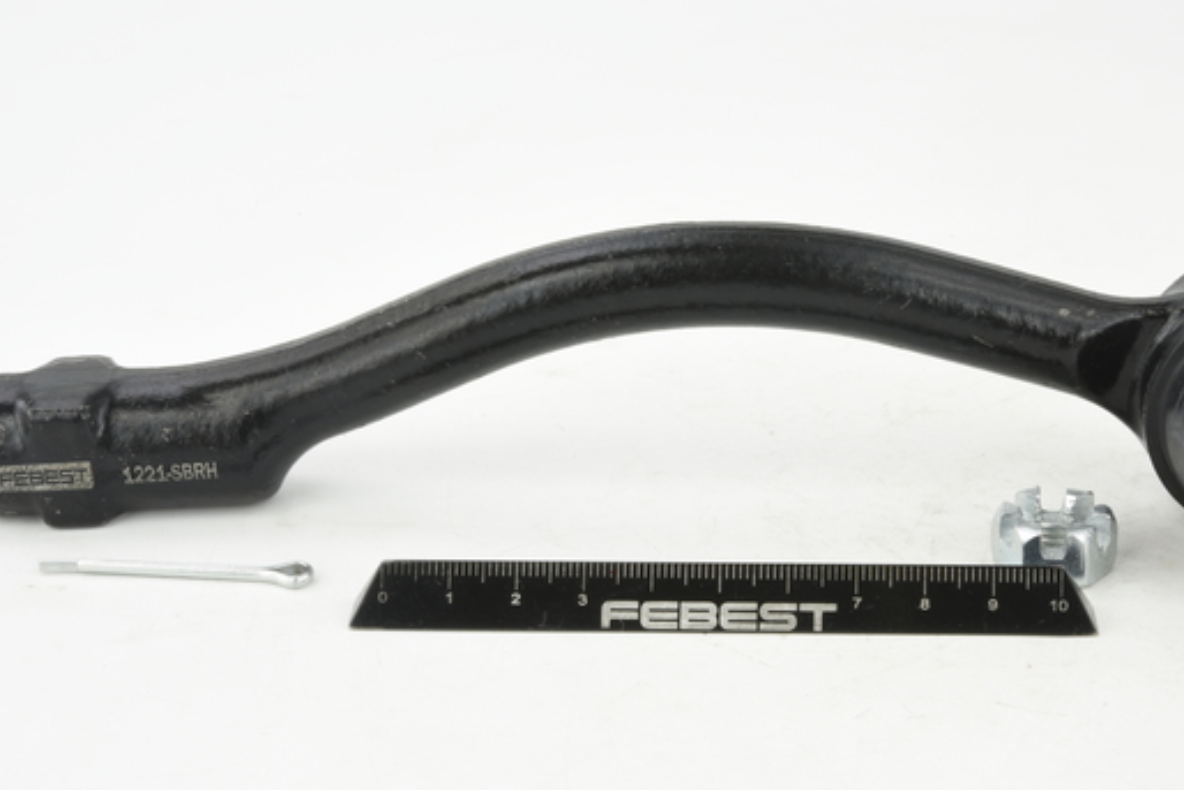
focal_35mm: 84
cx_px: 698
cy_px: 435
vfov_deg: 16.3
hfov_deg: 24.2
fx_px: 2763
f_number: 32
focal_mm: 60
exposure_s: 1/2.5
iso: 100
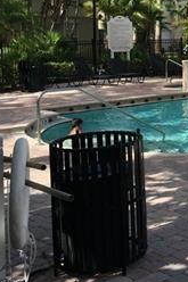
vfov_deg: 27.2
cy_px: 61
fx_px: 573
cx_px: 248
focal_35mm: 73
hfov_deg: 17.4
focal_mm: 4.15
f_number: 2.2
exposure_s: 1/1464
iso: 32
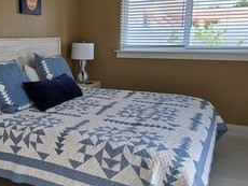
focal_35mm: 40
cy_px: 90
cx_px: 64
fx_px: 287
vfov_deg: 36.0
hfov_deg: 45.2
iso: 25
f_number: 1.7
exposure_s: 1/180
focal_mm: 6.3
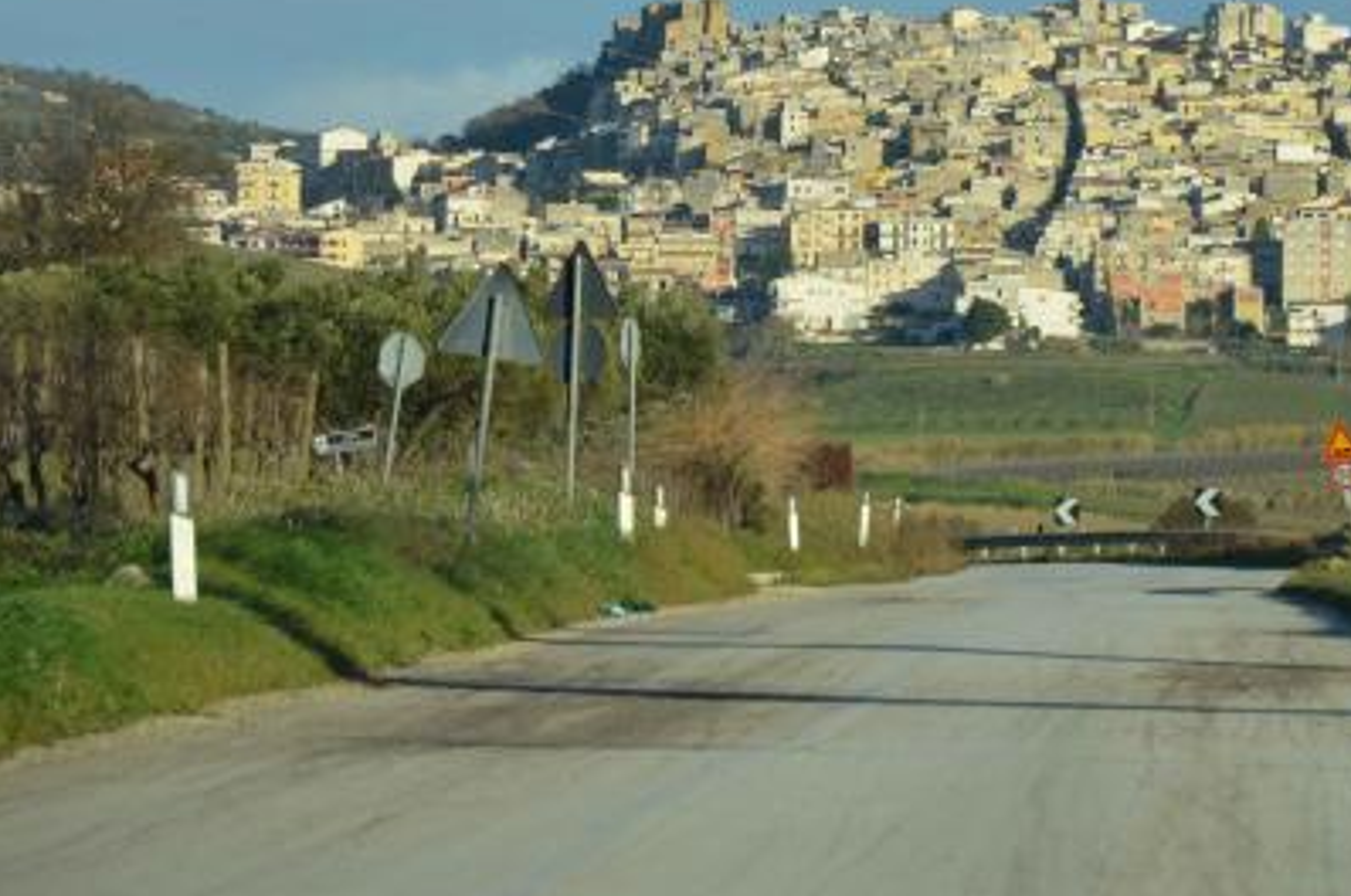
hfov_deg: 6.9
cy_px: 141
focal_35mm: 297
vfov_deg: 4.6
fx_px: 11126
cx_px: 1042
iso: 400
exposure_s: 1/1600
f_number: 6.3
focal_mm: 105
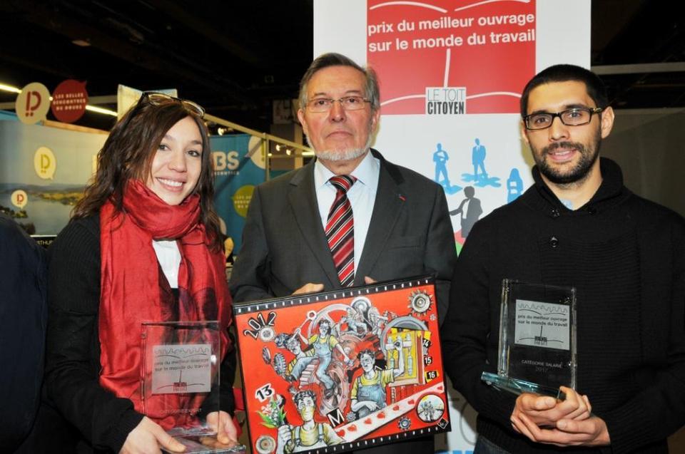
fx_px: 541
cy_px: 227
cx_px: 342
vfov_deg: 45.5
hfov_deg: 64.6
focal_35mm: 28
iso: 400
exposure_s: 1/60
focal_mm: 19
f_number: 5.6
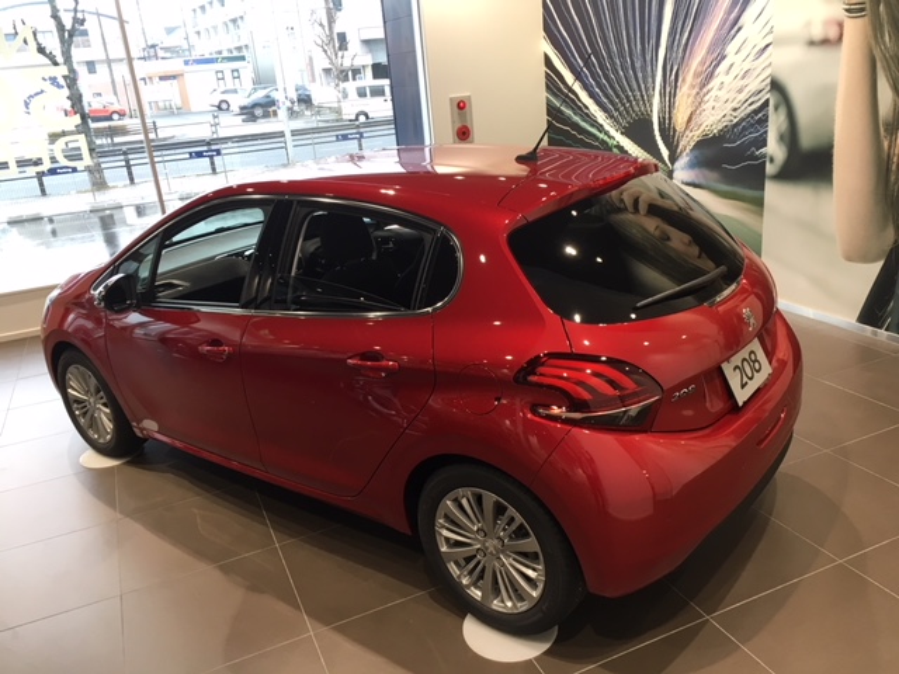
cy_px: 337
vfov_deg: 48.2
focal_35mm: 29
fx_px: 753
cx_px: 450
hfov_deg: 61.7
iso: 32
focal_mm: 4.15
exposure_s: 1/30
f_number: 2.2
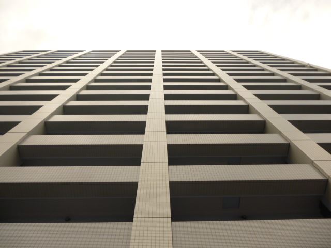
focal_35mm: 28
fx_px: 268
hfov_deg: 63.4
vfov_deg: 49.7
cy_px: 124
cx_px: 166
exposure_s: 1/250
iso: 200
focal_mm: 5
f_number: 9
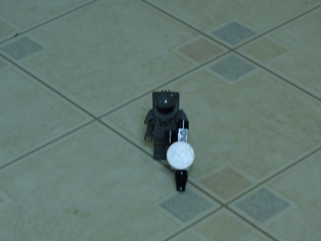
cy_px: 120
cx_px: 160
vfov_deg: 10.4
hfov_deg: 13.8
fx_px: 1326
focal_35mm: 143
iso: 100
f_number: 3.5
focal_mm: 17.2
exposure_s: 1/8
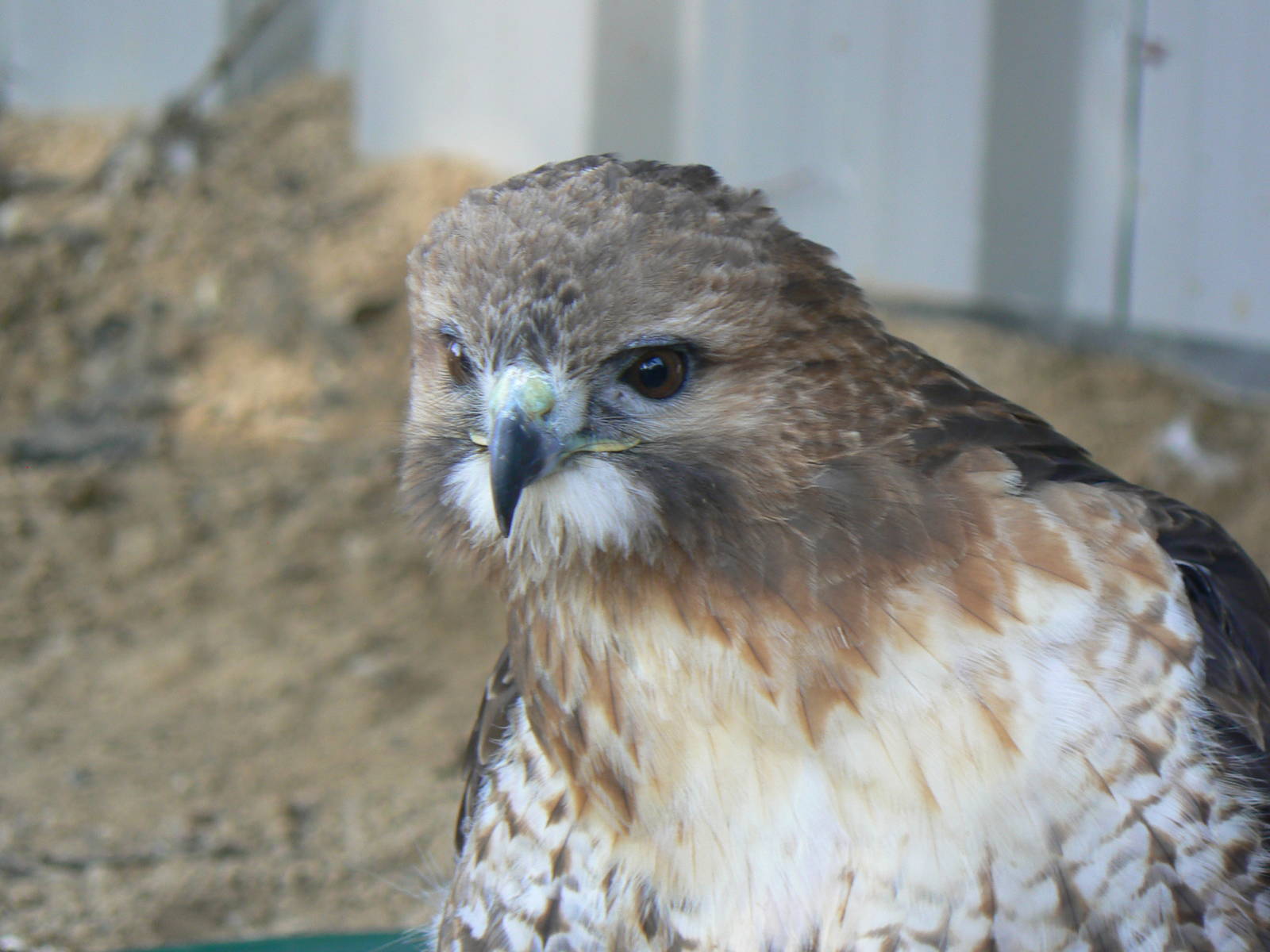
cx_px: 635
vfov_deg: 5.9
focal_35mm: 252
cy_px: 476
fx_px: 9245
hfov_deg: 7.9
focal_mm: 41.9
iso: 80
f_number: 4
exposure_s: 1/60
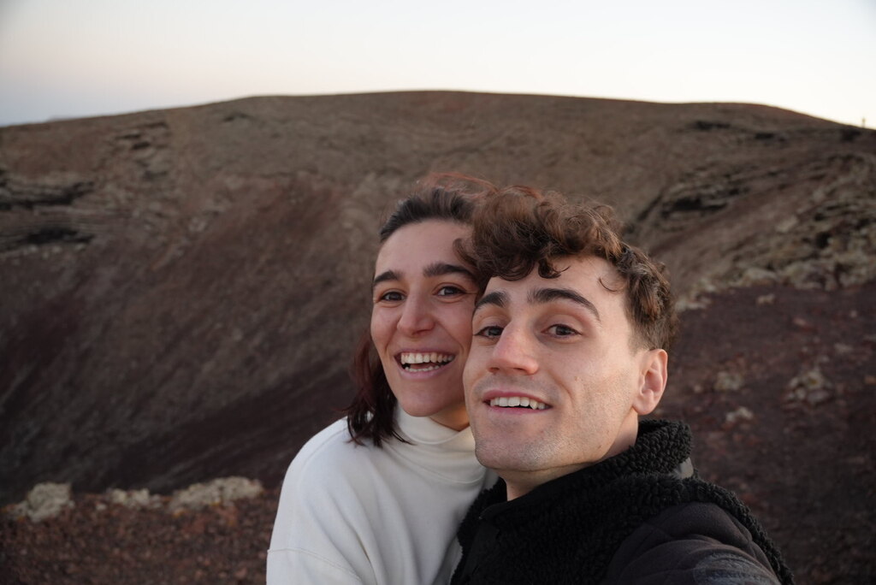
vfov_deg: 48.0
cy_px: 292
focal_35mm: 27
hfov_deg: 67.4
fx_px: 657
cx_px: 438
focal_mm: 18
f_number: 4
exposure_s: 1/160
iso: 800
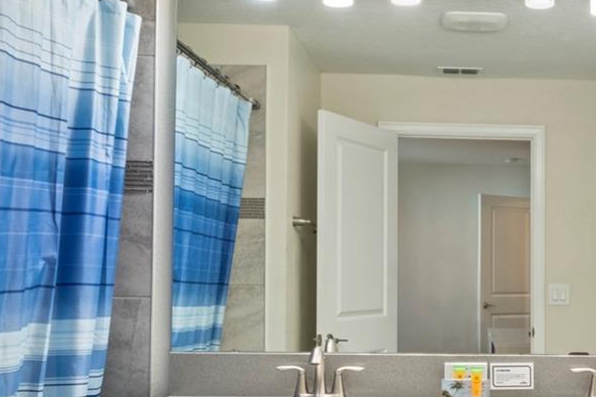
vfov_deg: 24.9
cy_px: 256
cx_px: 501
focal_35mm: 54
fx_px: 894
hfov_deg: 35.3
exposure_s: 1/1.67
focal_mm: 13.3
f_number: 16
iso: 320
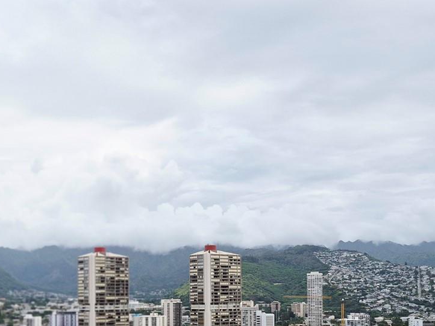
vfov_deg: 27.4
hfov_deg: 37.3
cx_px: 168
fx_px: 641
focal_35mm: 51
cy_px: 302
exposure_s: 1/5000
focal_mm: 5.4
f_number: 1.8
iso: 80
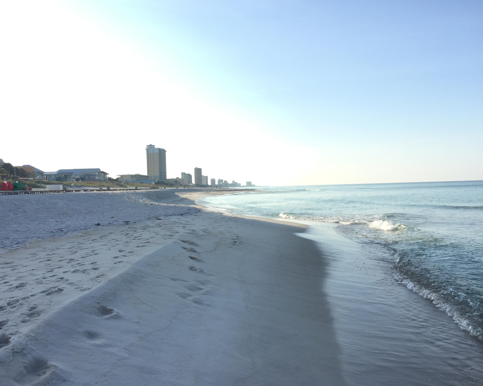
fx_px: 443
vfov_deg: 47.1
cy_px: 196
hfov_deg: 57.2
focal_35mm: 31
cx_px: 235
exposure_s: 1/1041
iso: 32
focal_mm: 4.15
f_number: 2.2
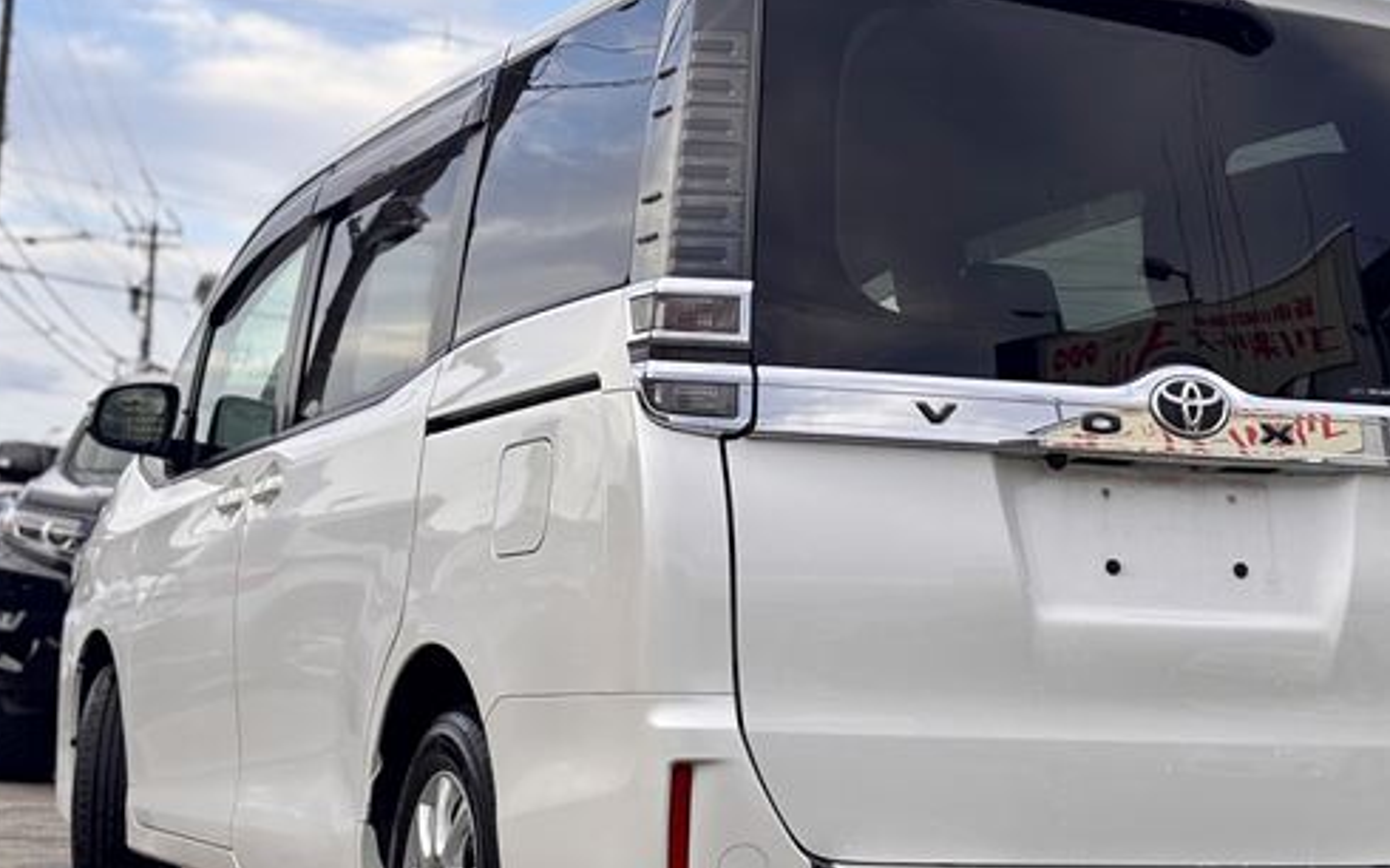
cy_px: 530
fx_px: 2727
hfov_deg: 28.5
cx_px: 862
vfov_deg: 18.1
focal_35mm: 72
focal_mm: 5.96
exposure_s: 1/574
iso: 32
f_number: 1.6
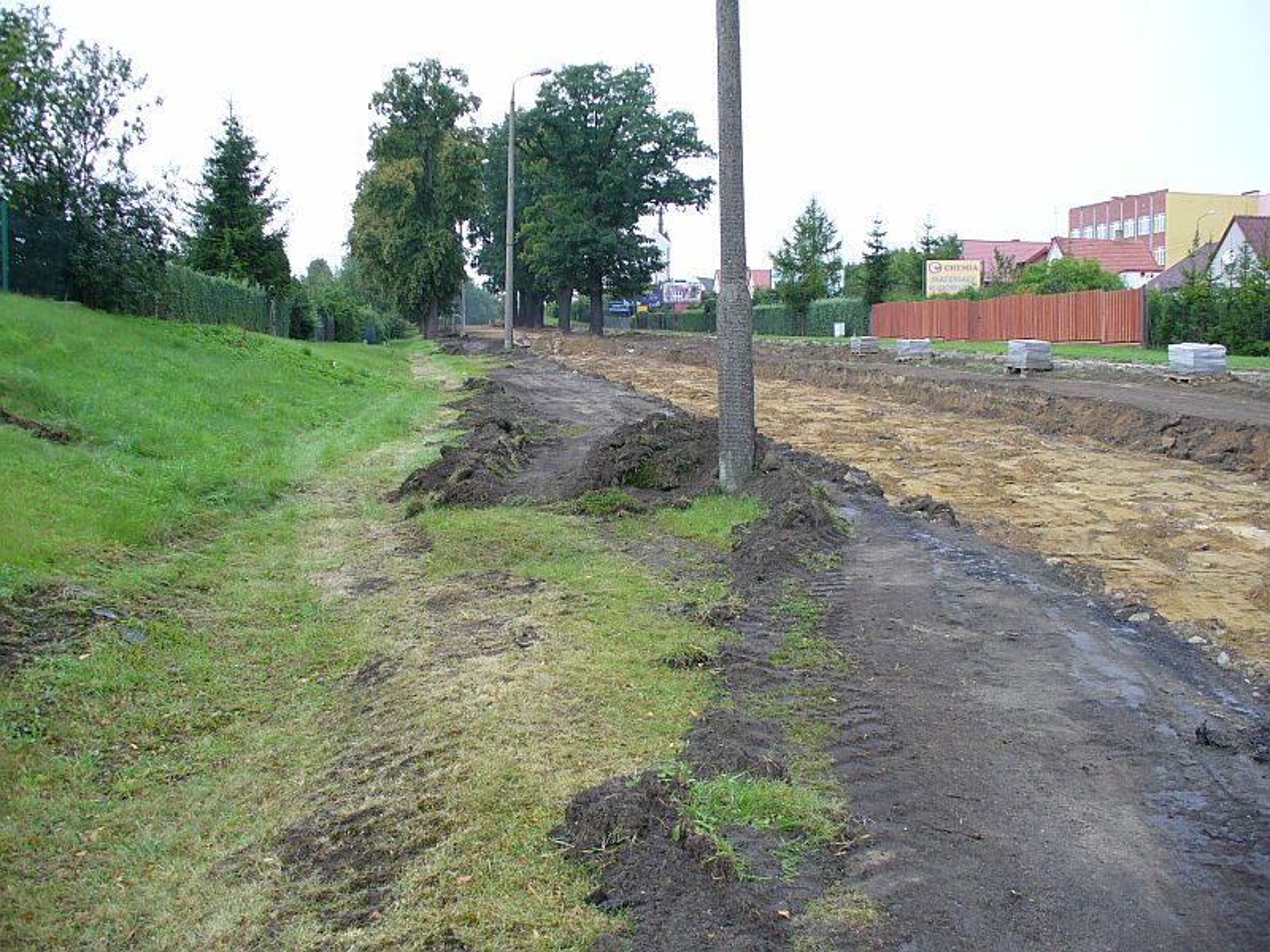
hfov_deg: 50.1
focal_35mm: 37
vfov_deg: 38.7
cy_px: 476
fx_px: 1357
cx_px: 635
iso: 80
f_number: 2.8
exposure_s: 1/50
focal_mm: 6.1
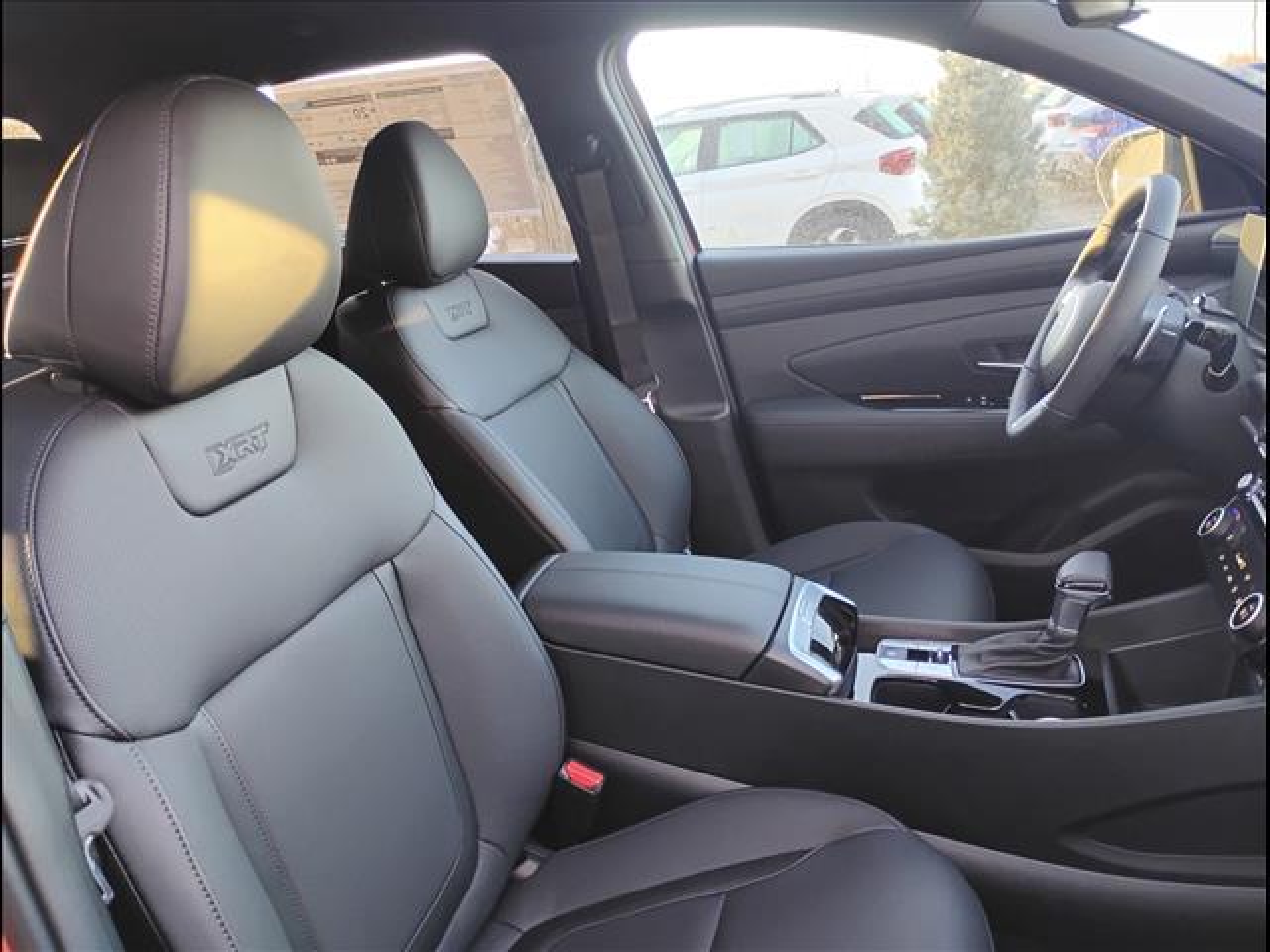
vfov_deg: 49.7
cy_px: 476
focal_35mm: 28
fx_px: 1027
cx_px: 635
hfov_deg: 63.4
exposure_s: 1/60.2
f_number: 1.8
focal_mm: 4.26
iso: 825
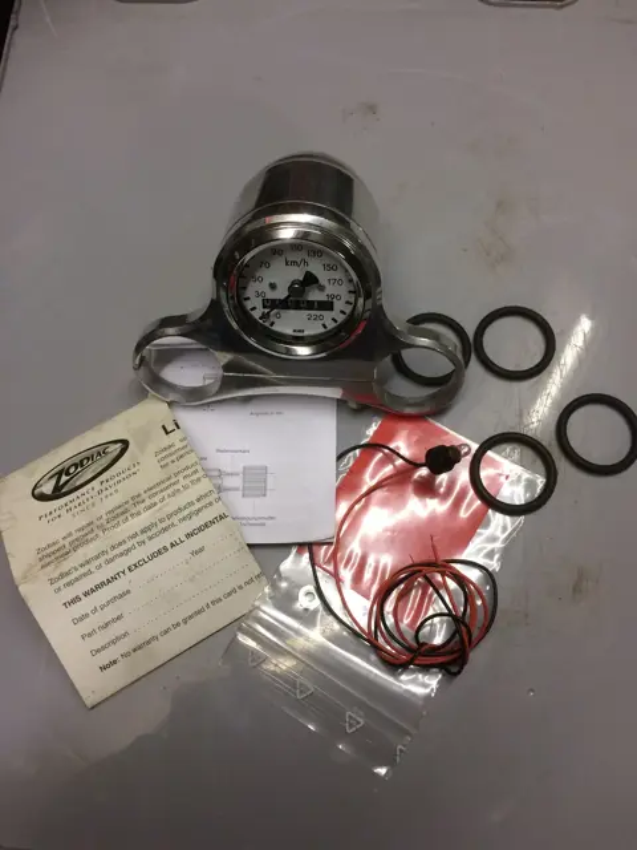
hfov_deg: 48.2
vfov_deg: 61.7
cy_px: 425
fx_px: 712
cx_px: 318
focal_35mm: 29
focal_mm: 4.15
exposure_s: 1/33
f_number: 2.2
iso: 50
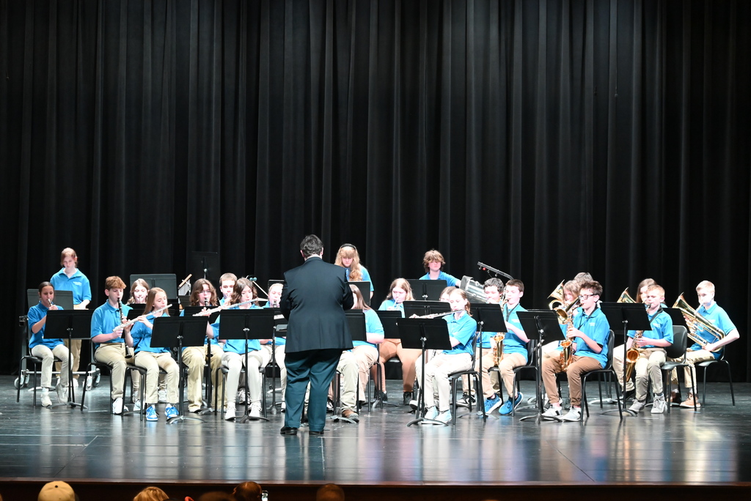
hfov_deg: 17.1
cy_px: 250
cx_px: 376
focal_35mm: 120
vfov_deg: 11.4
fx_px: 2505
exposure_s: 1/125
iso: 7200
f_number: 6.3
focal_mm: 120
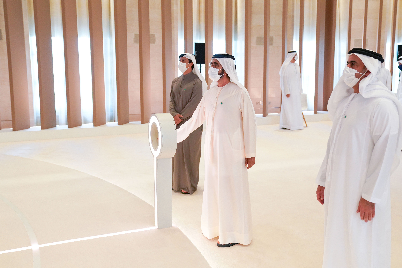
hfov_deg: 53.1
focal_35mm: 36
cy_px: 134
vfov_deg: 36.9
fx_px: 402
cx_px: 201
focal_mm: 36
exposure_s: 1/250
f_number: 3.5
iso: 2500
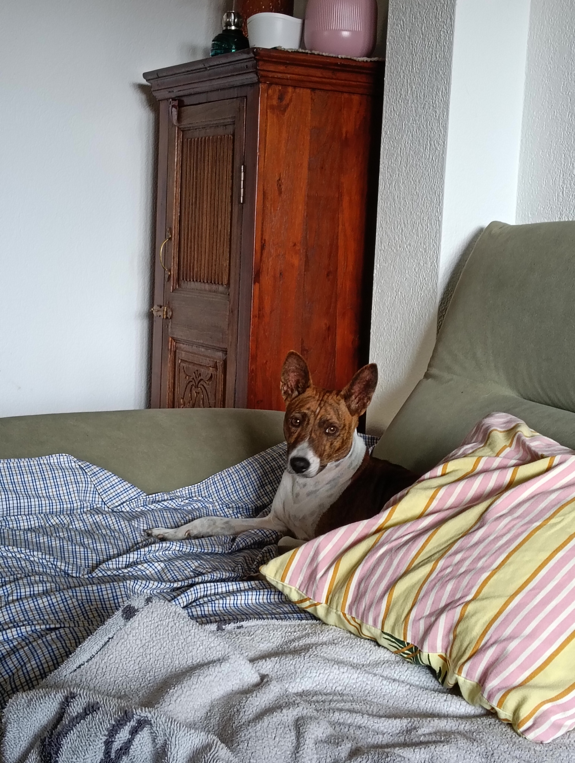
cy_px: 382
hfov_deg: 27.1
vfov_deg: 35.5
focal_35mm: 54
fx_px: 1193
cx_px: 288
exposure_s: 1/33.3
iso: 200
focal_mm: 3.98
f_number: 1.8
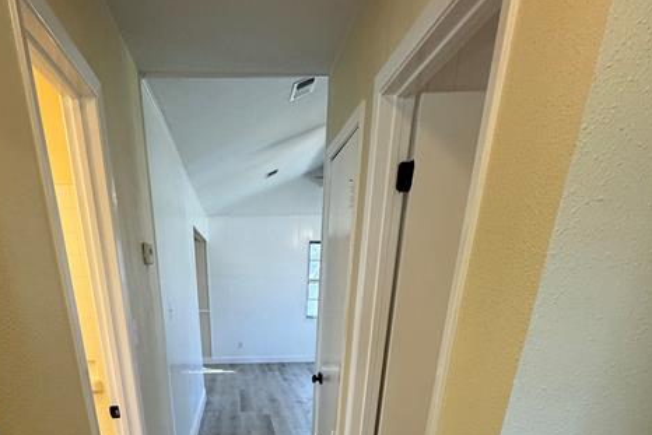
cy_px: 509
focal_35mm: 24
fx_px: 435
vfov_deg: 39.8
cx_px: 256
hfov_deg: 72.8
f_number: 2.2
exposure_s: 1/120
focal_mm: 2.22
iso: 200
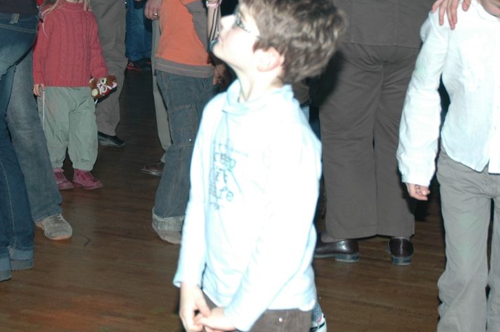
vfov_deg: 12.8
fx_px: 1471
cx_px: 70
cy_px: 42
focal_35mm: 106
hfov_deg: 19.0
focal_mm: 34
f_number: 4.2
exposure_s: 1/60
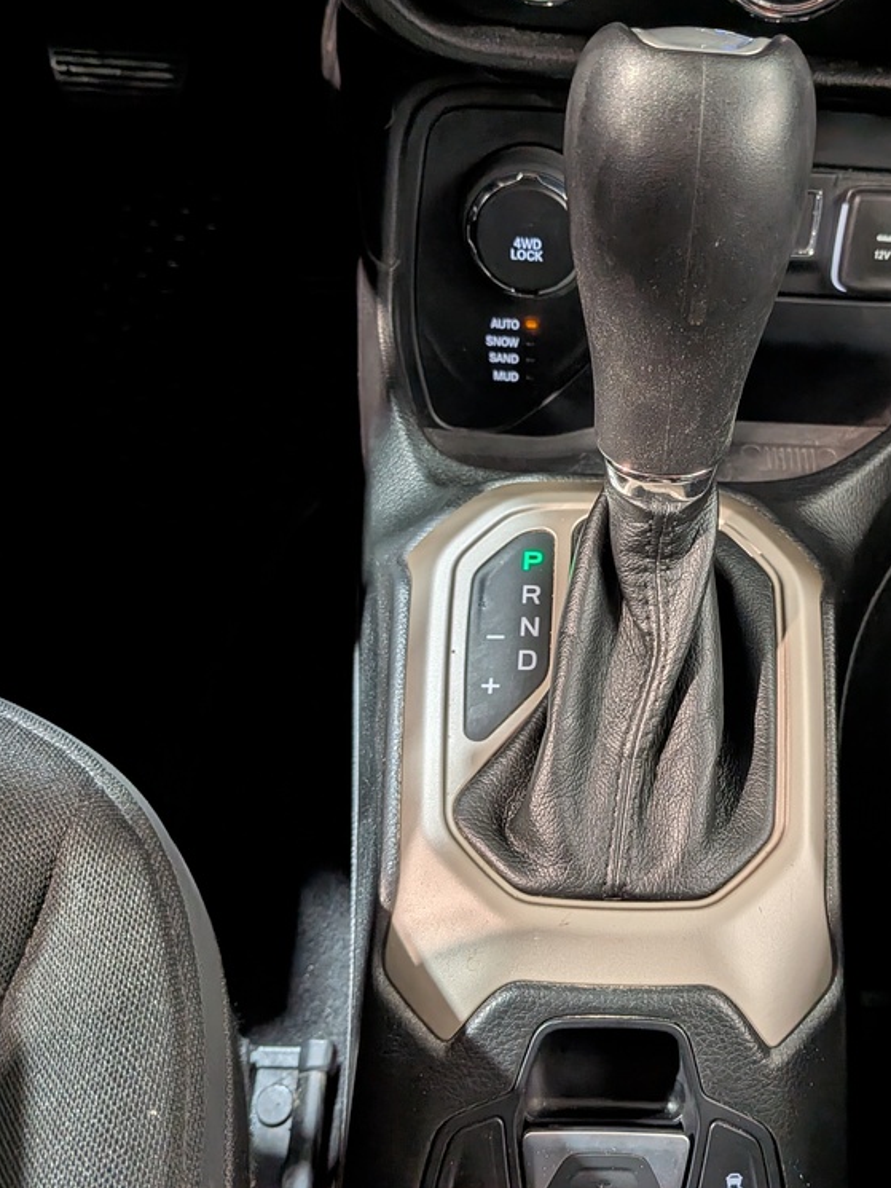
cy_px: 580
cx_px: 630
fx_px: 1132
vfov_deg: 55.3
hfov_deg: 42.1
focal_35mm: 33
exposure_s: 1/40
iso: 29
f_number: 1.7
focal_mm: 4.53
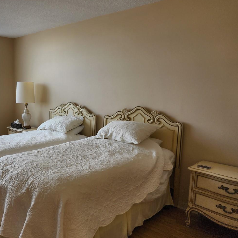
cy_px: 126
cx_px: 51
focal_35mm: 33
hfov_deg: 47.3
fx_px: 257
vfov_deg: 49.7
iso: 32
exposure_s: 1/180
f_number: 1.8
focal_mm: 6.4
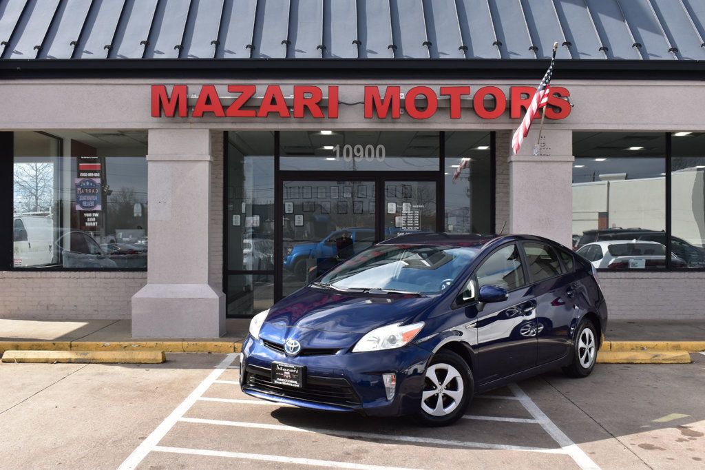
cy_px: 235
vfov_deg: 29.8
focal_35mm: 45
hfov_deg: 43.6
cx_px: 352
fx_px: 881
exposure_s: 1/400
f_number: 11
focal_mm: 30
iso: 400
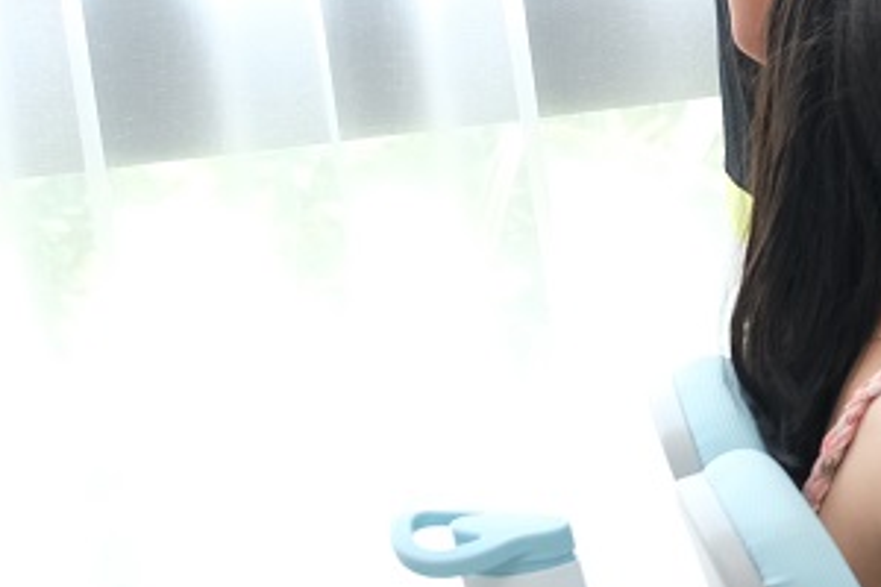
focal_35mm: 120
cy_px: 21
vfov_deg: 11.3
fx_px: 2936
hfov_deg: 15.3
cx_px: 1448
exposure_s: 1/100
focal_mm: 20.2
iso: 400
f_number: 4
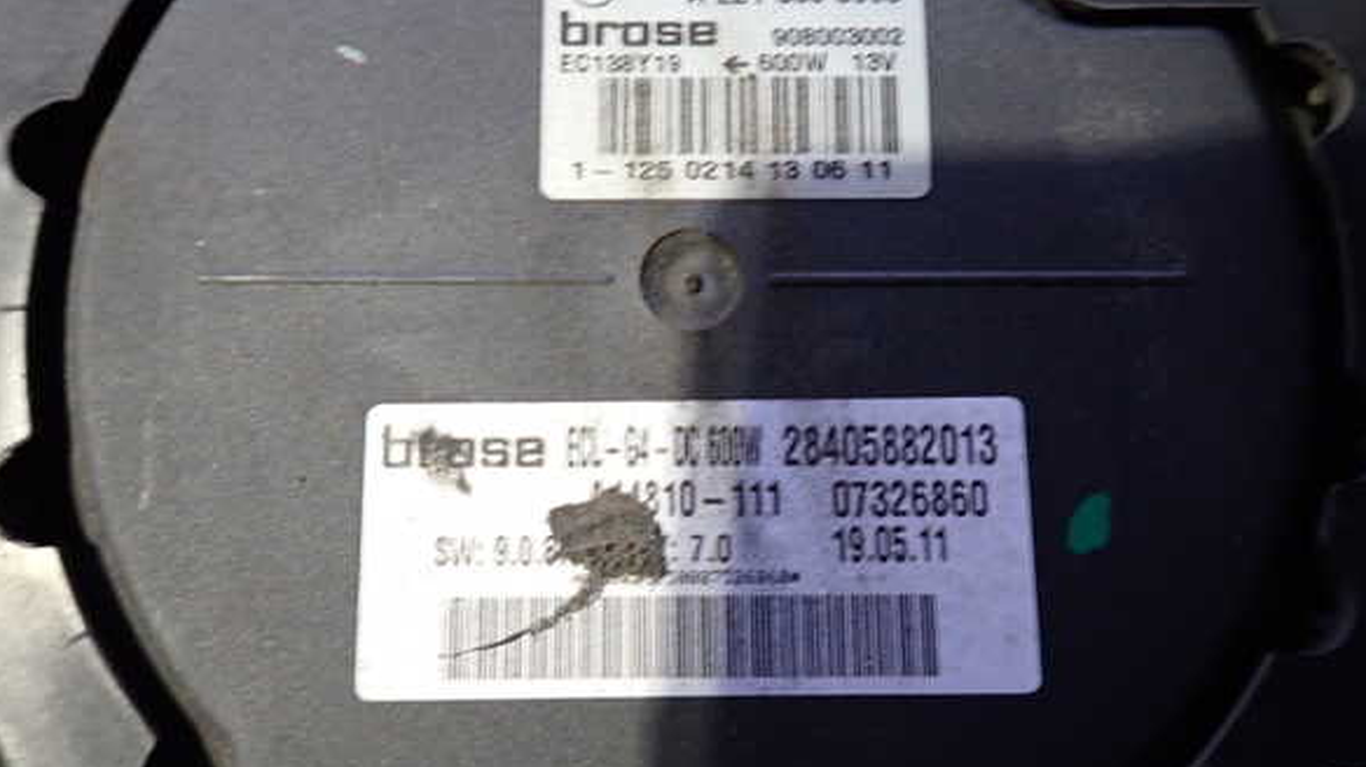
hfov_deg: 67.9
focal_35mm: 28
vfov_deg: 41.4
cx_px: 690
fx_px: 1014
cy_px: 332
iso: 400
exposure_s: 1/30
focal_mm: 4.5
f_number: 2
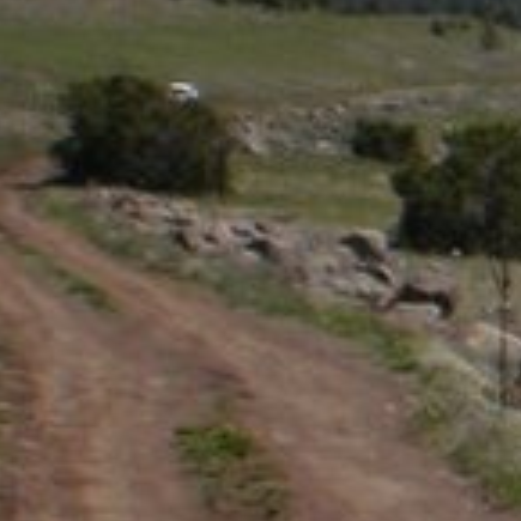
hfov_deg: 7.2
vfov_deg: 8.0
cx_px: 1534
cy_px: 280
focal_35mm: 219
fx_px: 3729
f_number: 4.6
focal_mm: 6.3
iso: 100
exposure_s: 1/800
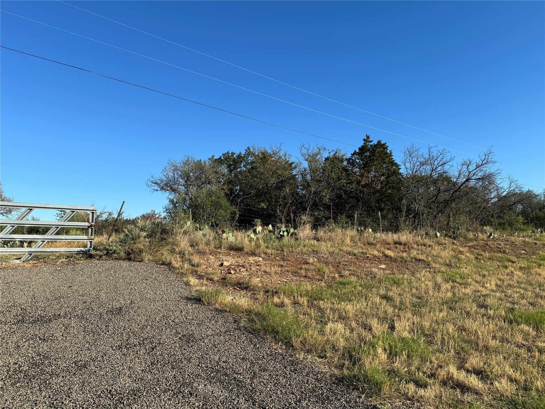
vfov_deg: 56.8
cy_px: 204
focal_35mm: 24
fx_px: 378
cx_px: 272
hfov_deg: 71.6
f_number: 1.78
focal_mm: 6.86
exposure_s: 1/3413
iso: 80
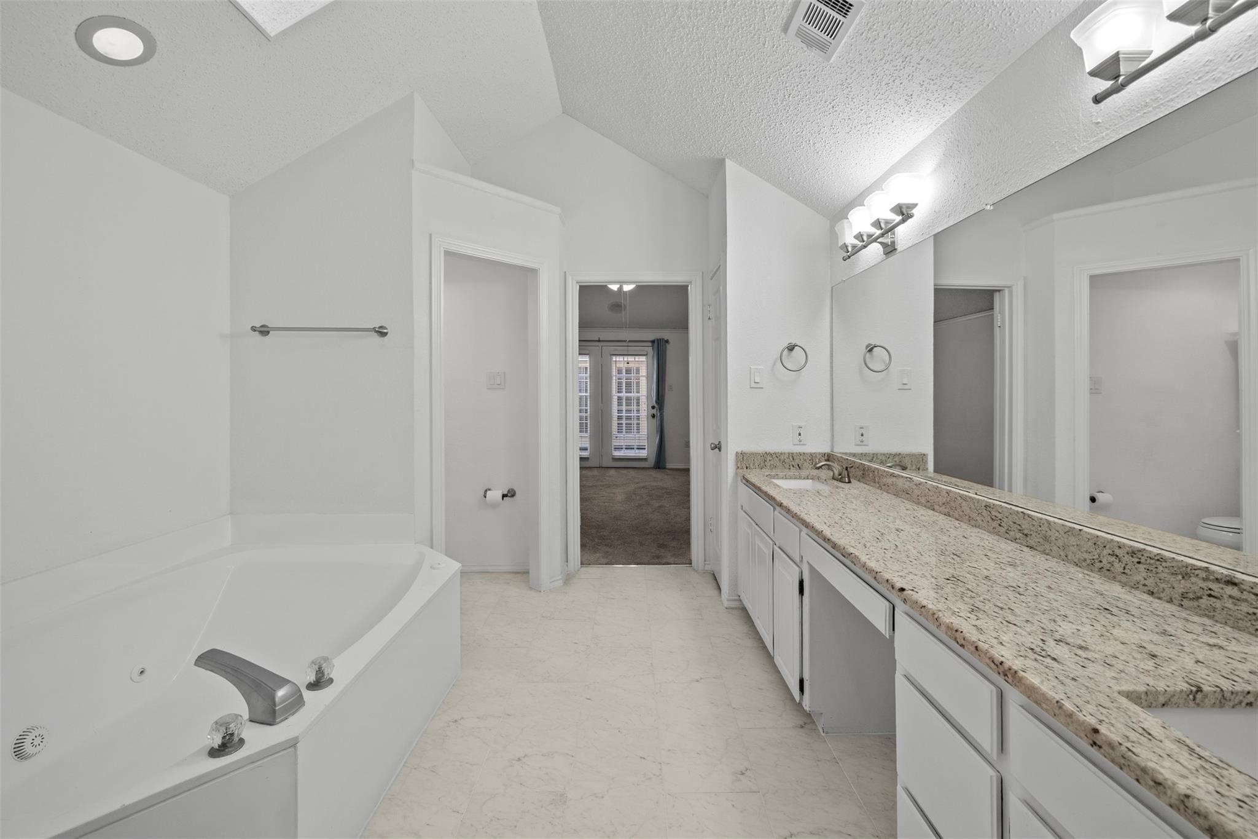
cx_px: 629
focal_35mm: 13
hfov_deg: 108.3
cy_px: 420
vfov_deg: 85.4
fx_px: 454
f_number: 8
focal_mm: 13
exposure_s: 1/8
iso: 250
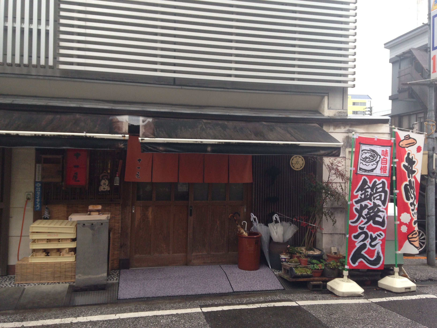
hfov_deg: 55.4
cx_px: 218
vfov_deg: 42.9
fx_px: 417
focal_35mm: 33
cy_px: 164
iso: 100
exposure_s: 1/120
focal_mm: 4.12
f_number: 2.4
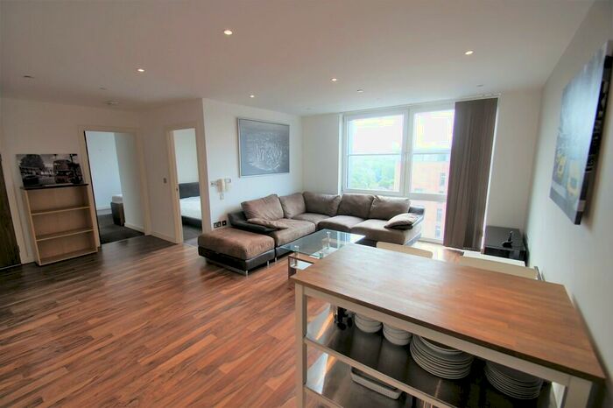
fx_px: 255
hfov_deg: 100.4
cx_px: 306
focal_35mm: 15
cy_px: 204
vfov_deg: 77.3
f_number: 4.5
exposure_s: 1/50
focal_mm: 10
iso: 100
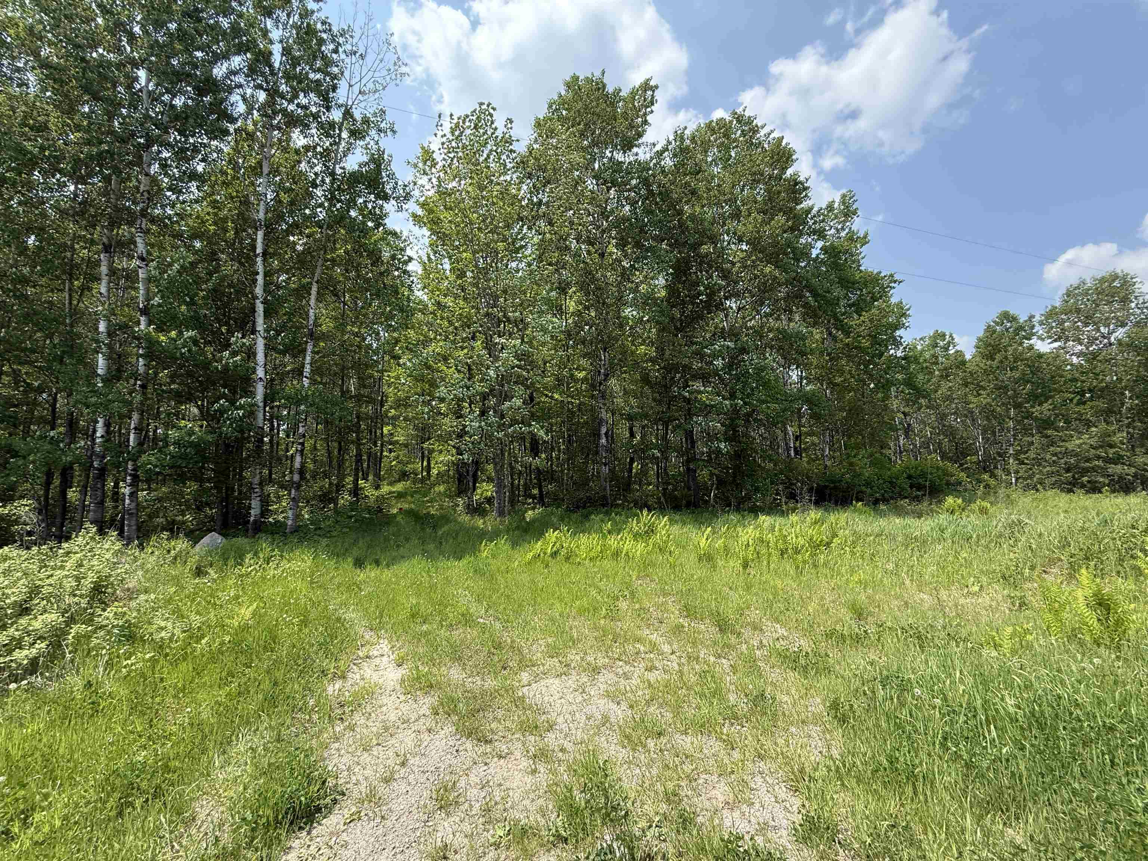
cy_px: 430
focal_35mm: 14
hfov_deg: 102.1
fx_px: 464
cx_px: 574
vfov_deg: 85.7
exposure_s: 1/841
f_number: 2.2
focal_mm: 2.22
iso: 64
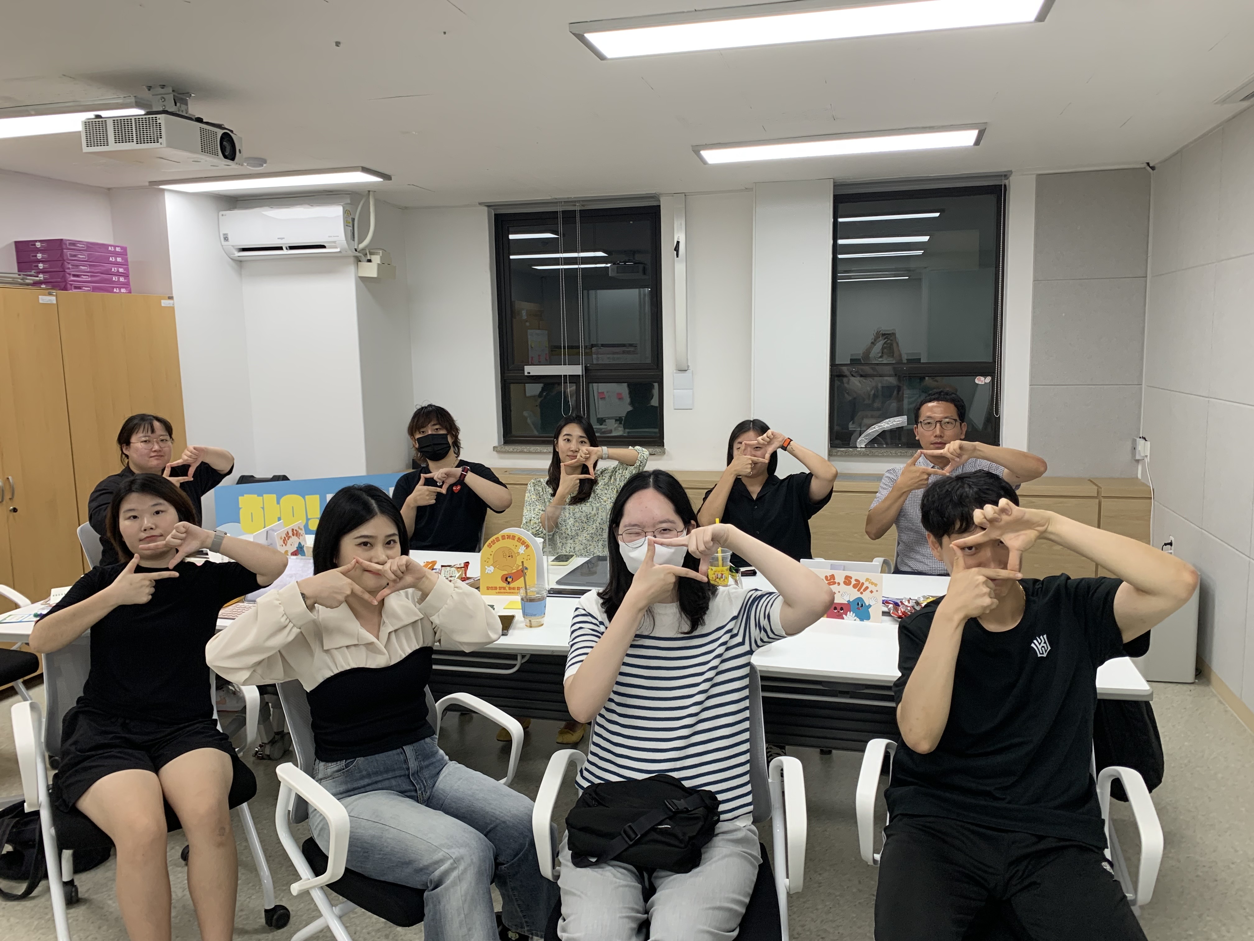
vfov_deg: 53.1
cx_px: 627
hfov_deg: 67.3
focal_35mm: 26
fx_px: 942
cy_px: 470
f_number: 1.8
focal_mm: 4.25
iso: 80
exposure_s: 1/120
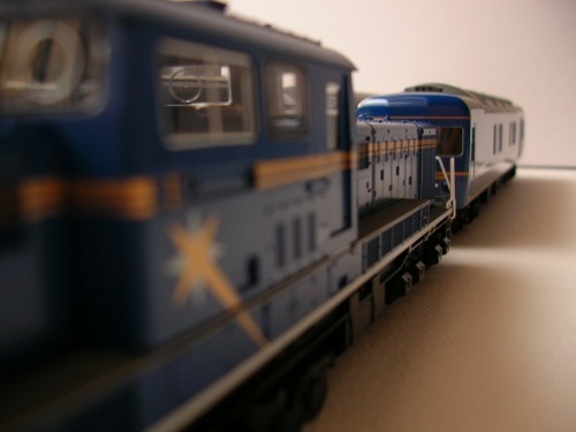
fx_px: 582
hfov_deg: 52.6
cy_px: 216
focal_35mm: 35
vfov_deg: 40.7
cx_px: 288
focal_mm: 5.8
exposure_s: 1/7.8
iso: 50
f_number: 2.8
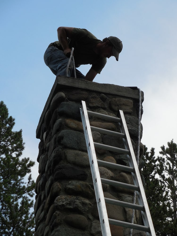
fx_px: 1029
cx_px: 88
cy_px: 118
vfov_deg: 13.1
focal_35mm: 151
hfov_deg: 9.8
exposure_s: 1/400
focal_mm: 27.2
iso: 125
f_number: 4.9
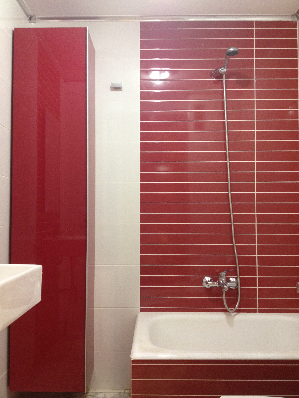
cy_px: 199
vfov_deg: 52.6
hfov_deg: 40.7
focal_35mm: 35
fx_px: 403
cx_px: 150
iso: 200
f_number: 2.4
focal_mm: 4.28
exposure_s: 1/20
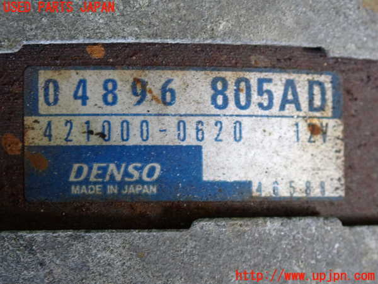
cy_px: 142
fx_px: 1092
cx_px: 189
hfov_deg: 19.6
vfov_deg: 14.8
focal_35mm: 100
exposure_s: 1/25
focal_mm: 18
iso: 800
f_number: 4.9
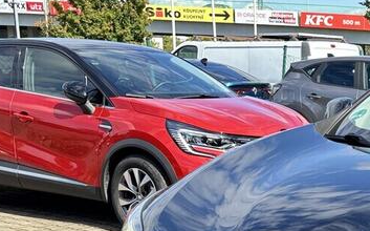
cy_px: 275
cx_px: 437
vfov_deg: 15.7
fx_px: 806
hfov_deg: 23.7
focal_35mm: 80
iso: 50
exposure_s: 1/961
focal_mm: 5.96
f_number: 1.6
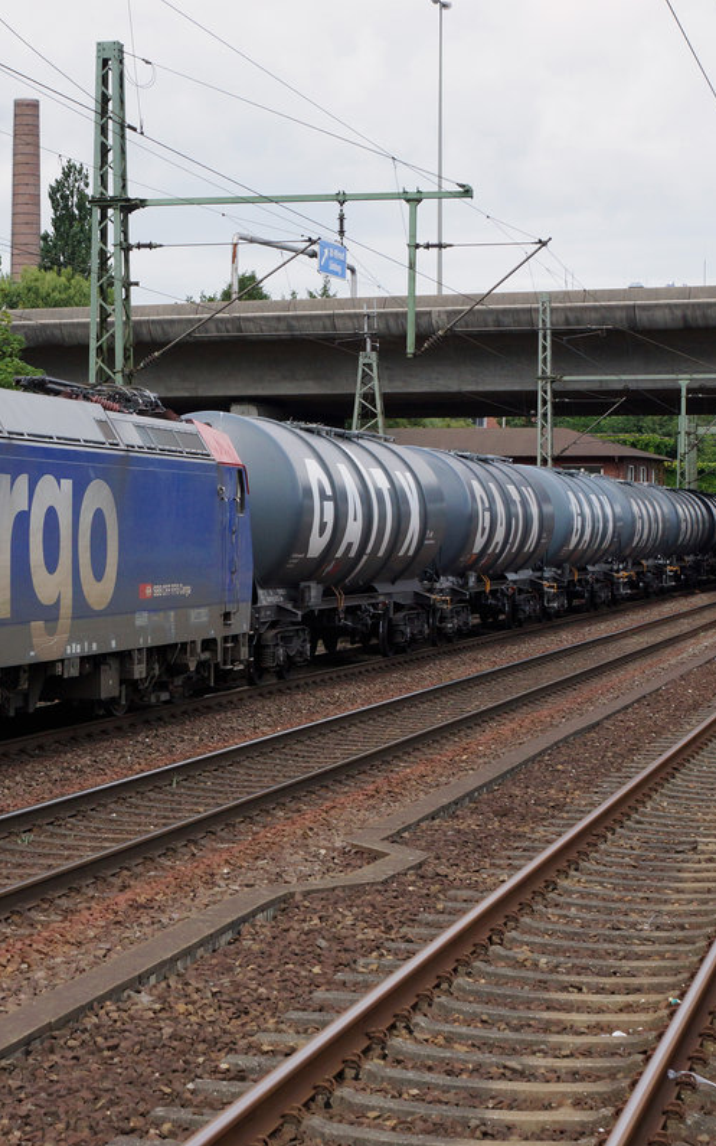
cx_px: 91
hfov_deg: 16.0
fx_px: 2521
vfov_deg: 25.6
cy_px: 575
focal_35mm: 81
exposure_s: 1/800
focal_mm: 35
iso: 400
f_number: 6.3
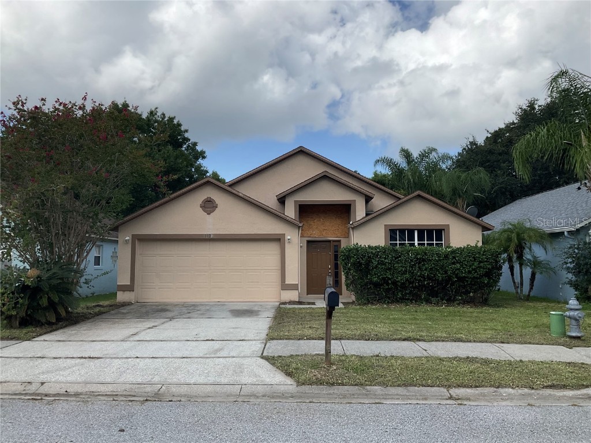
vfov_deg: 48.2
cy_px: 222
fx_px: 495
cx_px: 296
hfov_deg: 61.7
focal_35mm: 29
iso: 16
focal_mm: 3
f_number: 1.8
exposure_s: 1/2538
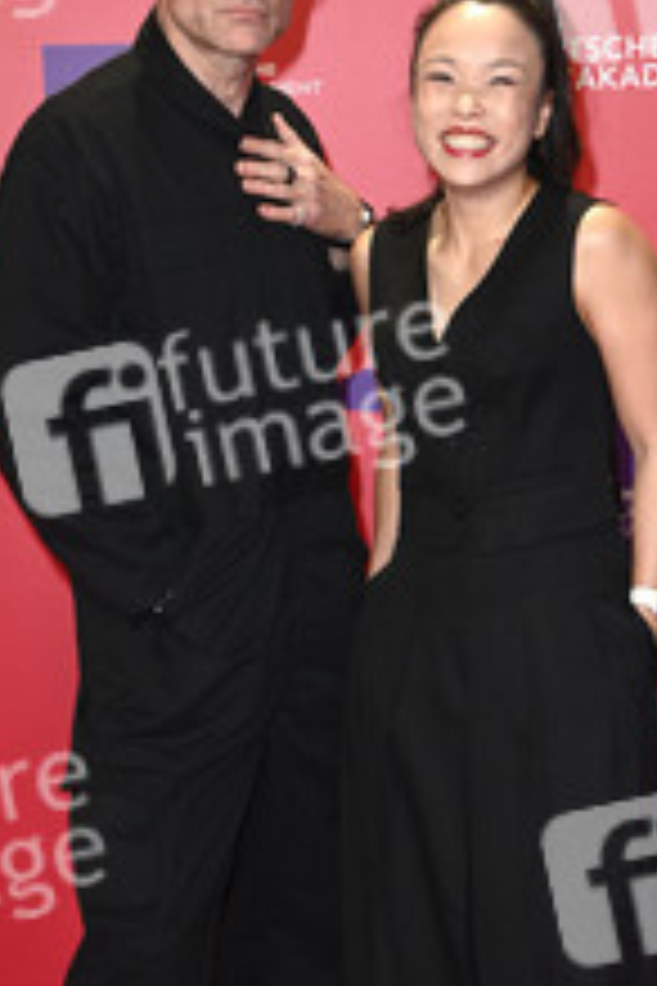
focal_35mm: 106
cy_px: 635
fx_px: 2902
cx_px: 364
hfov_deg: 12.9
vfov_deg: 19.2
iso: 640
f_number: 5.6
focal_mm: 58
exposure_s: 1/250
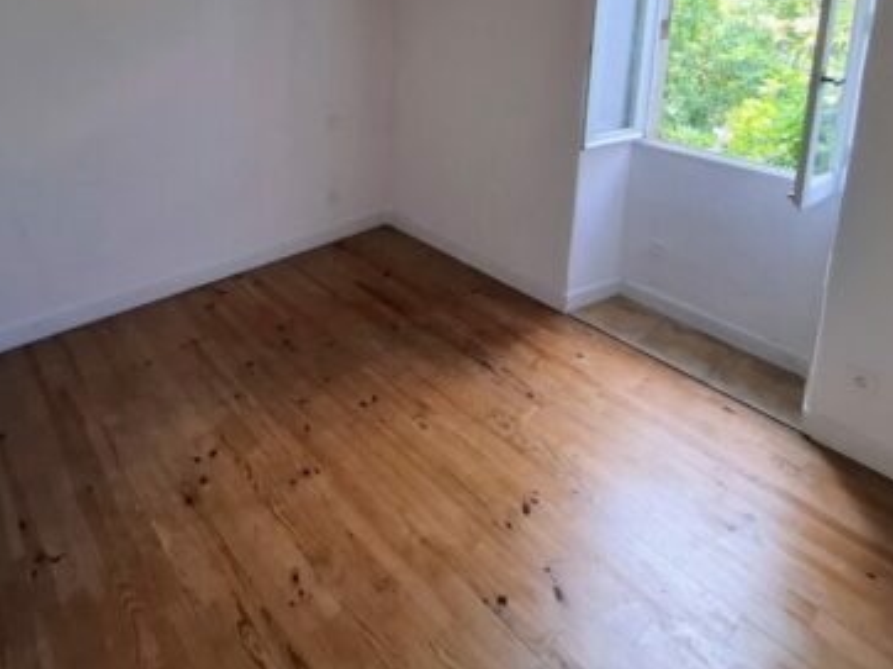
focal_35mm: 23
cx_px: 392
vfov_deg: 52.4
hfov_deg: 73.7
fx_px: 593
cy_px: 79
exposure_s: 1/50
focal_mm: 1.74
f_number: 2.2
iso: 40
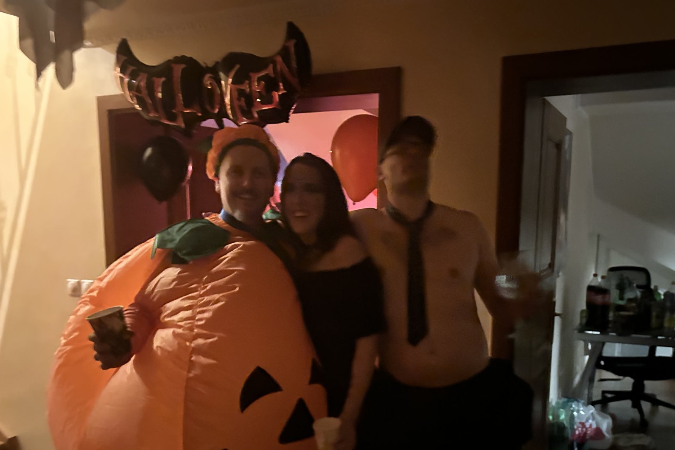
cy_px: 307
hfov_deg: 55.8
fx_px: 637
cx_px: 357
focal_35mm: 34
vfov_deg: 38.4
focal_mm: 5.7
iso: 6400
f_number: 1.5
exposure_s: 1/14
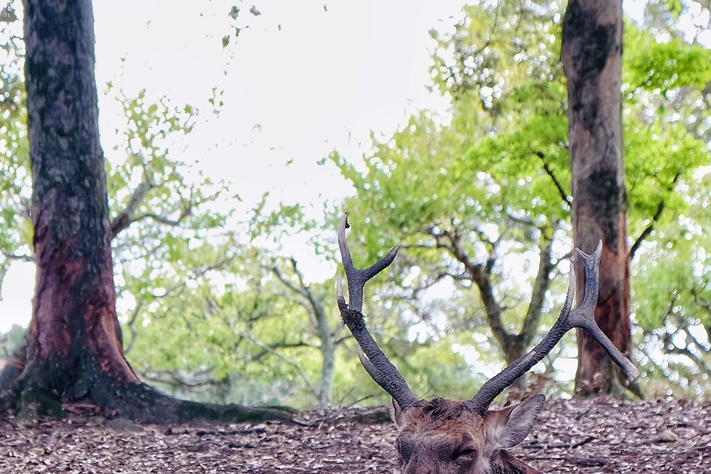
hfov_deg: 10.7
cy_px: 358
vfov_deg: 7.1
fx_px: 3792
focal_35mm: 192
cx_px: 212
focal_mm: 55
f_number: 4
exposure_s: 1/70
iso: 200
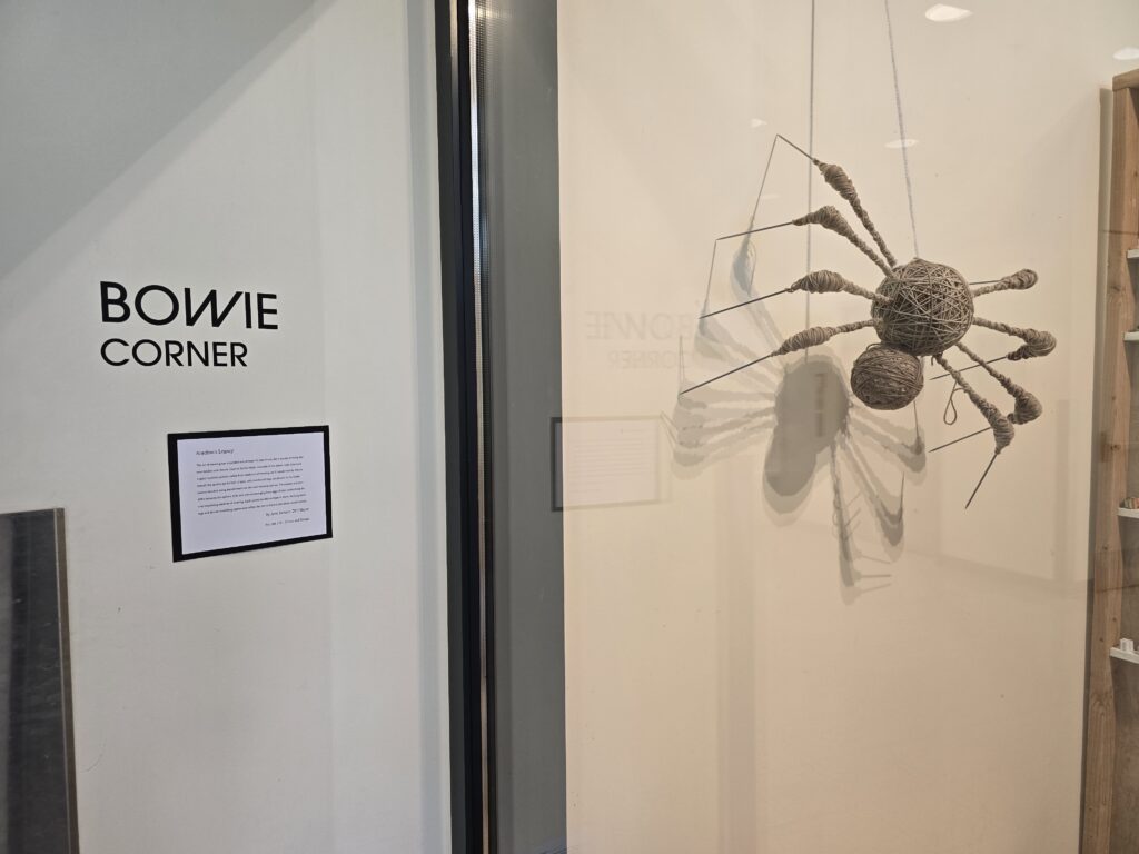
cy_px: 427
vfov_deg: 58.9
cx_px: 570
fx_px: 757
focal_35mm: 23
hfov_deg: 73.9
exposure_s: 1/120
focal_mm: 6.3
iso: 160
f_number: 1.7
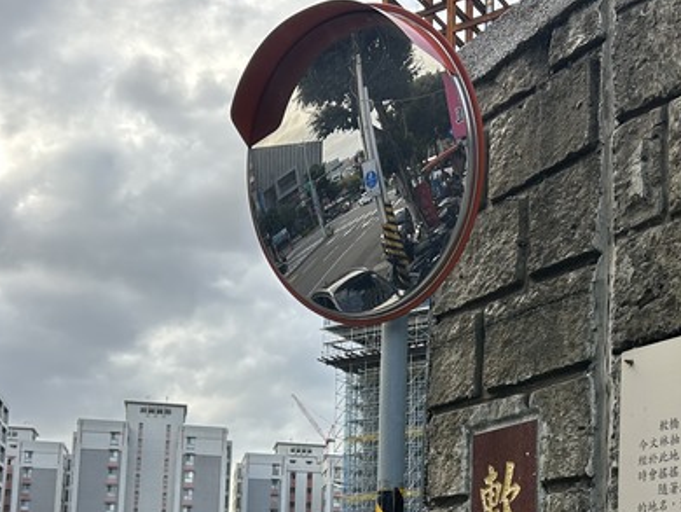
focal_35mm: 52
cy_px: 467
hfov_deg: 36.3
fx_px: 1024
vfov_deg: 27.0
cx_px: 470
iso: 50
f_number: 1.5
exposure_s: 1/650
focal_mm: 5.7
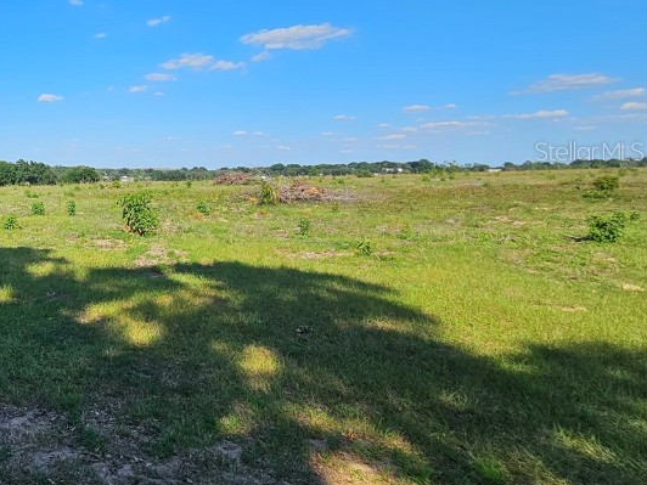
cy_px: 151
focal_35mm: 25
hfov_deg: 56.3
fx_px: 467
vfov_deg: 53.5
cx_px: 27
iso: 50
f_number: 2.2
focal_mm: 2.2
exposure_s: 1/2296
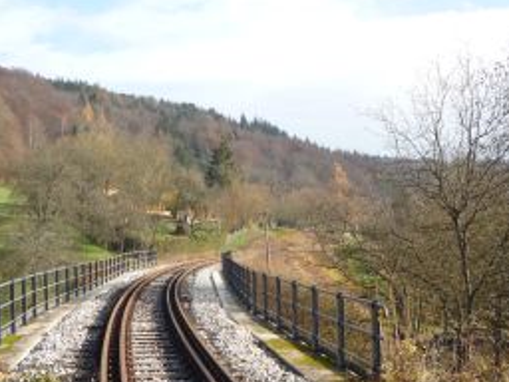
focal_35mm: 60
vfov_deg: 24.3
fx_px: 882
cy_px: 253
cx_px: 253
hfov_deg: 32.2
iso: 100
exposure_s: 1/250
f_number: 4
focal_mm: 5.2
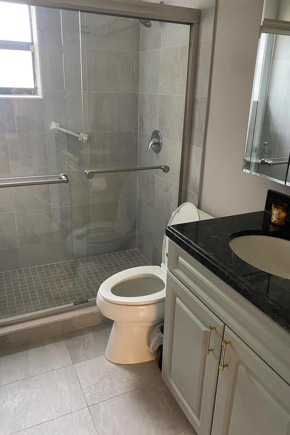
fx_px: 338
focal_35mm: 28
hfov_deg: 46.4
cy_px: 210
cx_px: 141
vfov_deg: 65.5
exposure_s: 1/40
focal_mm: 4.25
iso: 400
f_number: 1.8
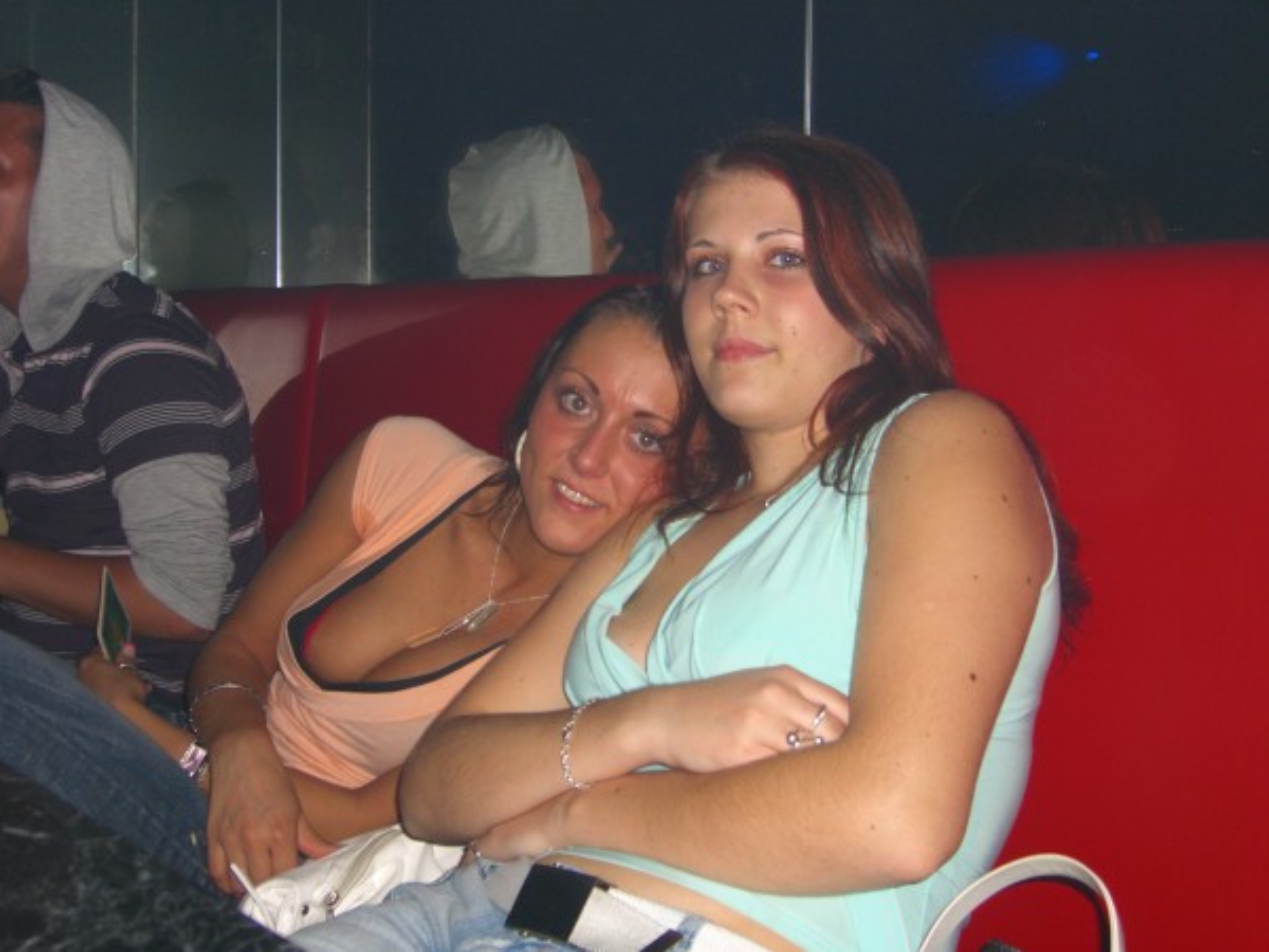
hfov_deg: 41.2
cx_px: 634
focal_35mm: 46
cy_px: 476
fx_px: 1686
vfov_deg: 31.5
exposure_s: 1/60
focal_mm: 9.5
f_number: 3.1
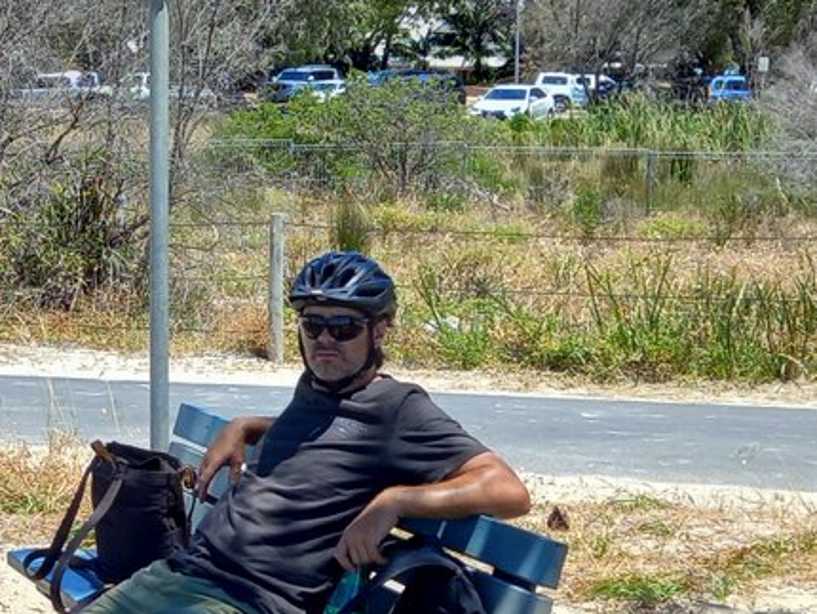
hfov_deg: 20.5
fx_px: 2196
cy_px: 302
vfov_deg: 15.9
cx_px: 34
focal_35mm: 93
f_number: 2
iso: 25
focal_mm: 4.6
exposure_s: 1/649
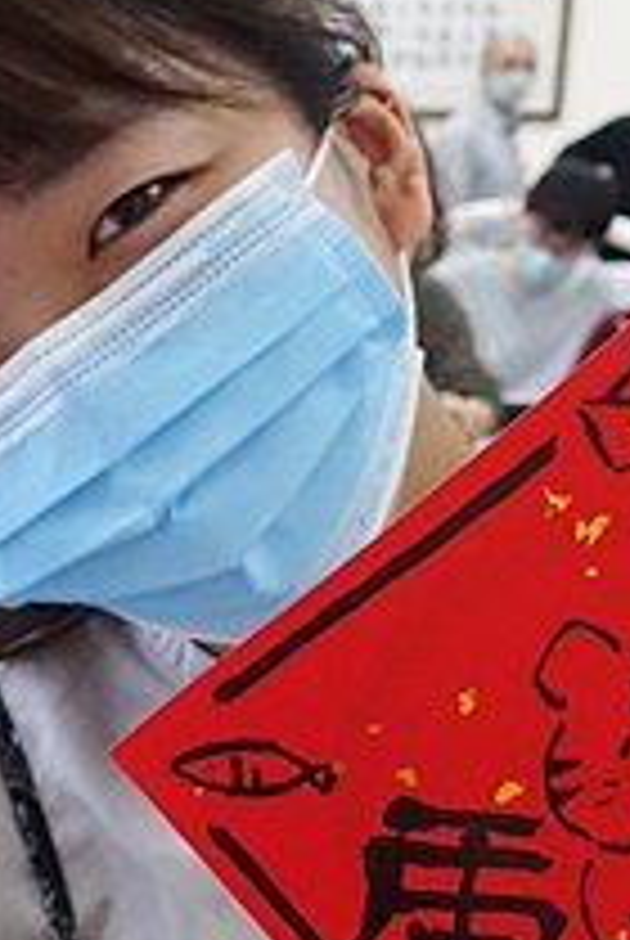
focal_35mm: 86
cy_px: 769
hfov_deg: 15.3
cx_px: -153
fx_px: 2250
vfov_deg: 23.2
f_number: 3.2
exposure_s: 1/320
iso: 1600
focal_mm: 8.8
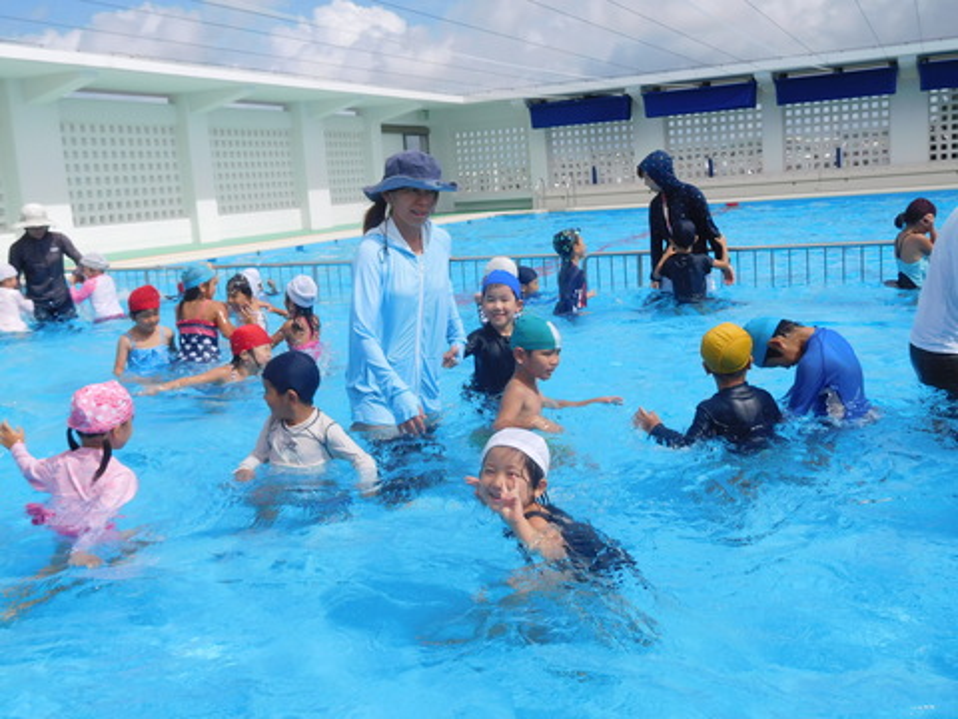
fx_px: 969
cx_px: 479
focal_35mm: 35
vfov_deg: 40.7
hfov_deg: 52.6
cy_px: 360
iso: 125
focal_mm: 6.2
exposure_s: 1/500
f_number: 7.6
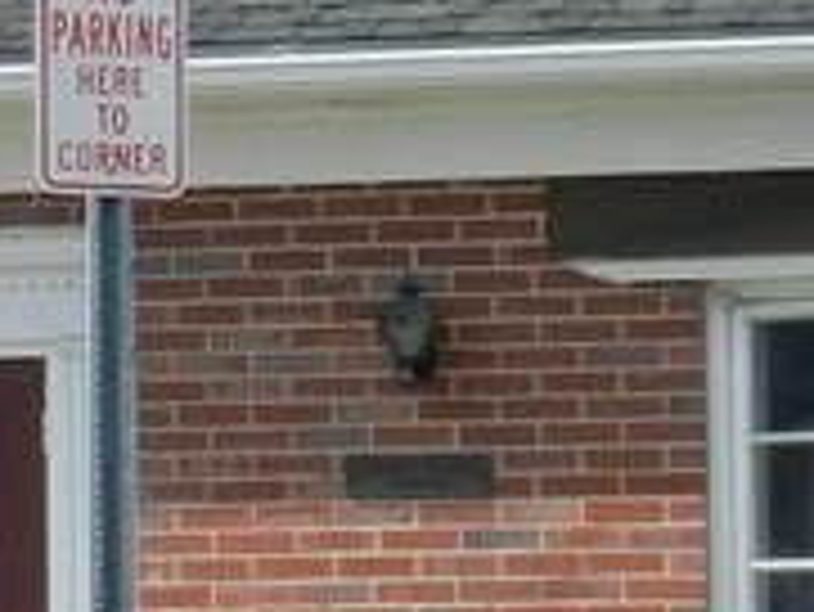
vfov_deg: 5.9
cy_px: 423
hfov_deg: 7.7
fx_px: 5977
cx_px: -265
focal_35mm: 254
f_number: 4.2
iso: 160
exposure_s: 1/800
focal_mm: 8.2
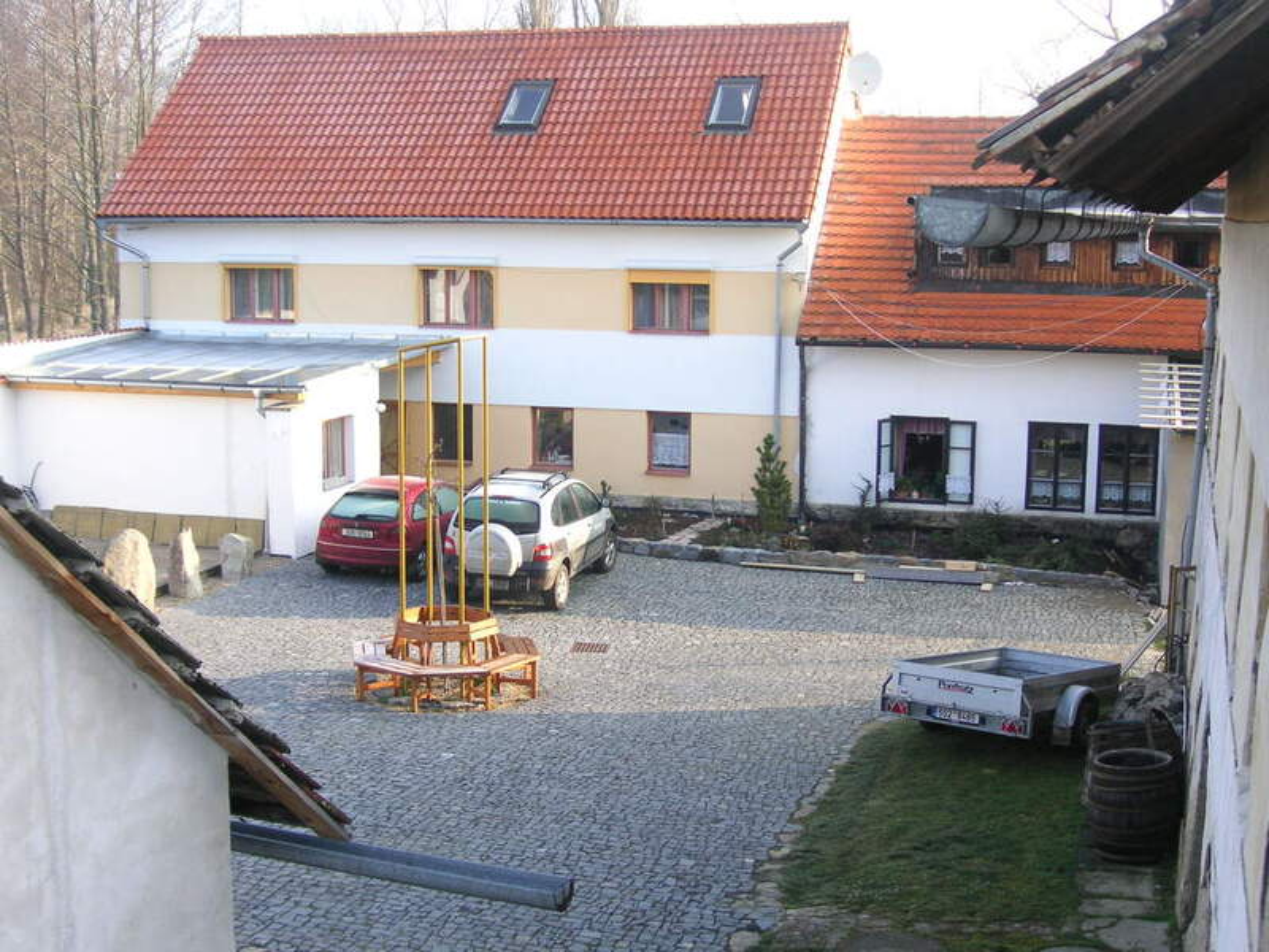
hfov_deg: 40.4
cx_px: 634
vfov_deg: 30.9
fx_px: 1723
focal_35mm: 47
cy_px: 476
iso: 50
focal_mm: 7.8
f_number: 3.3
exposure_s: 1/125
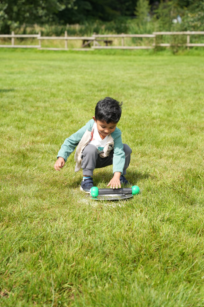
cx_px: 101
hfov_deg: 19.2
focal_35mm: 71
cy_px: 153
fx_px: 603
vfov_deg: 28.4
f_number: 5
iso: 250
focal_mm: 70
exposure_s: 1/800
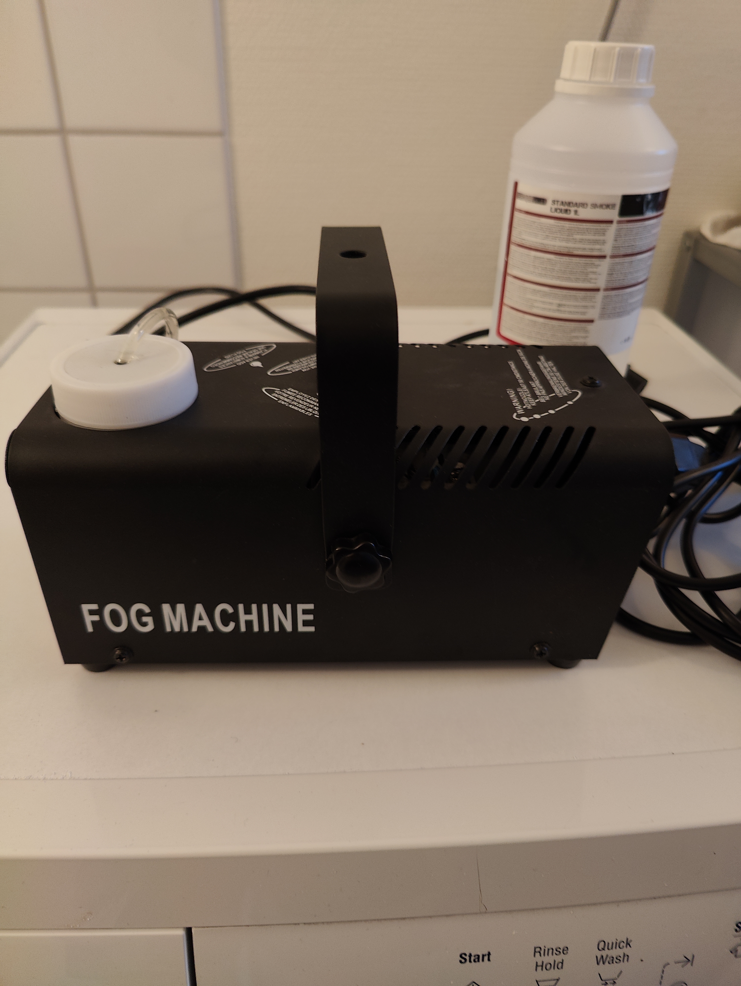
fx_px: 655
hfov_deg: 59.0
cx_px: 370
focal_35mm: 23
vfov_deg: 73.9
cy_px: 493
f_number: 1.8
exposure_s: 1/25
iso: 400
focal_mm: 6.06
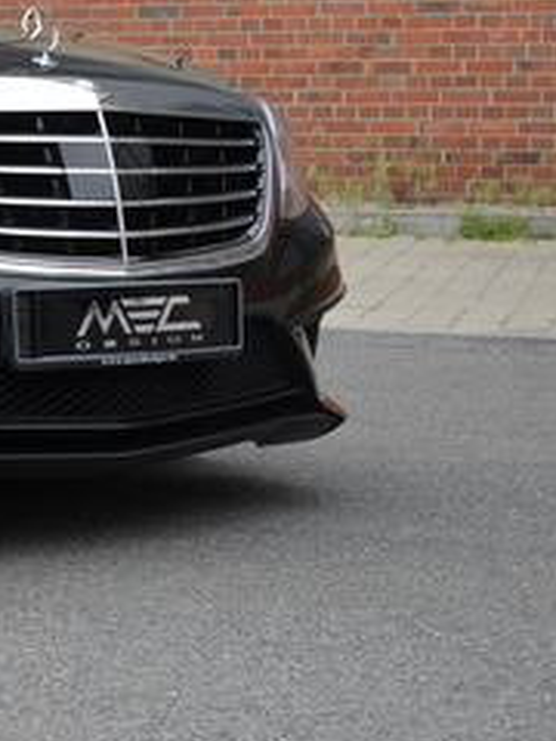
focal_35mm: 100
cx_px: -426
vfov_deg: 19.4
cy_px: 130
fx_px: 2142
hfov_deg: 13.4
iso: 200
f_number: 6.7
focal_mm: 26
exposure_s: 1/180
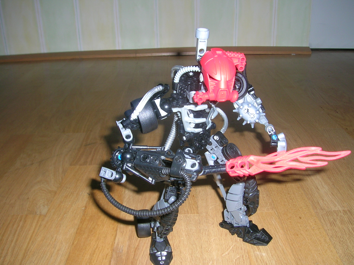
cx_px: 177
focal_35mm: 35
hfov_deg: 52.6
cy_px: 132
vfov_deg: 40.7
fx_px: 358
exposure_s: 1/60.1
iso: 50
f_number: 4.8
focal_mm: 5.4
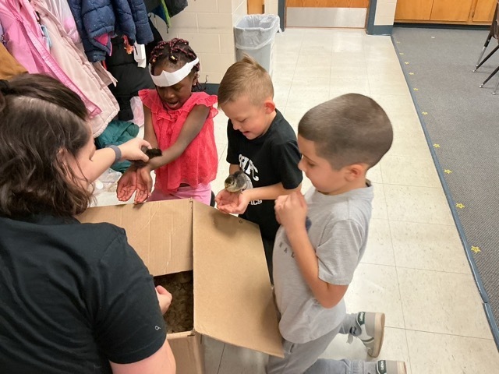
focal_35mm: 29
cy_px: 187
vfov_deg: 48.2
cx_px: 250
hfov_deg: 61.7
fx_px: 418
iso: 160
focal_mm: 3
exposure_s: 1/60
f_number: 1.8
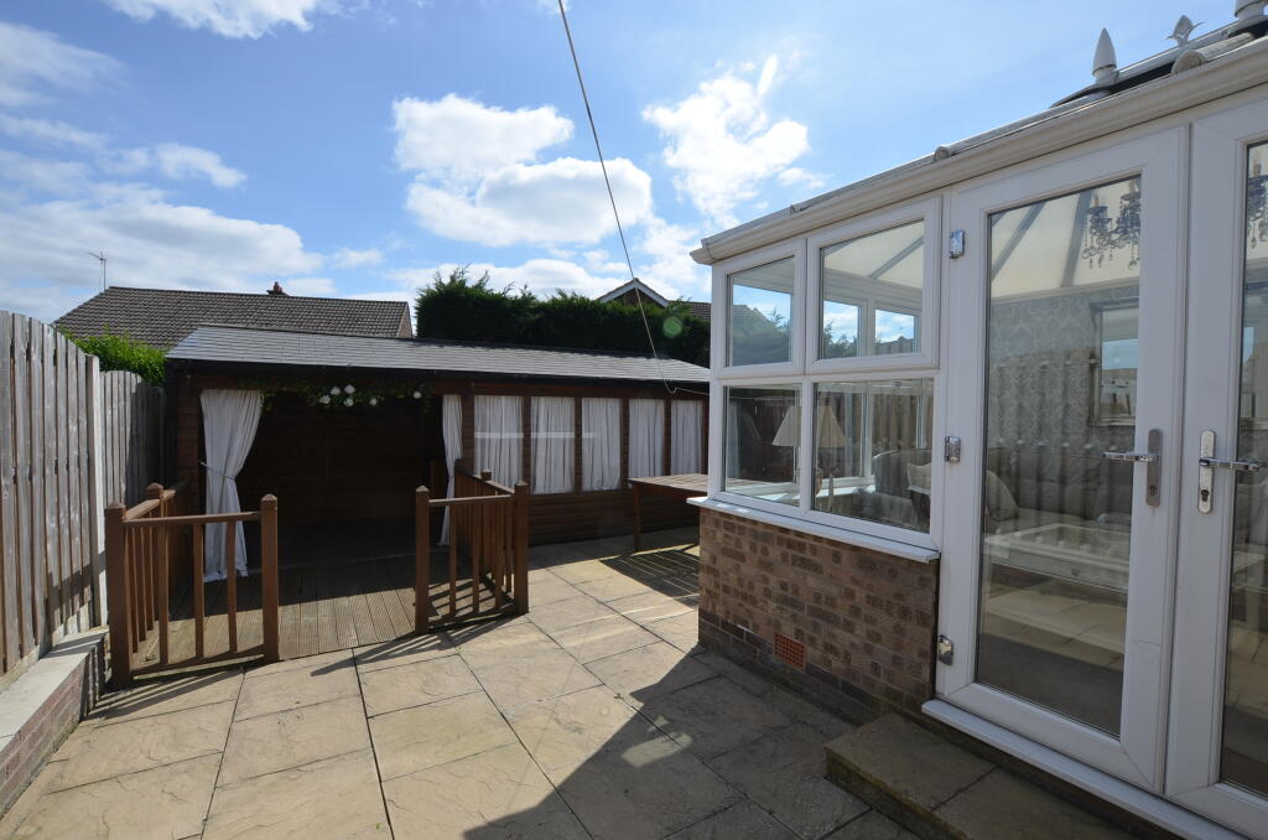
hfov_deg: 100.5
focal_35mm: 15
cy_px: 420
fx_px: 527
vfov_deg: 77.1
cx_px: 634
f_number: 9
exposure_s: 1/320
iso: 100
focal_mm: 10
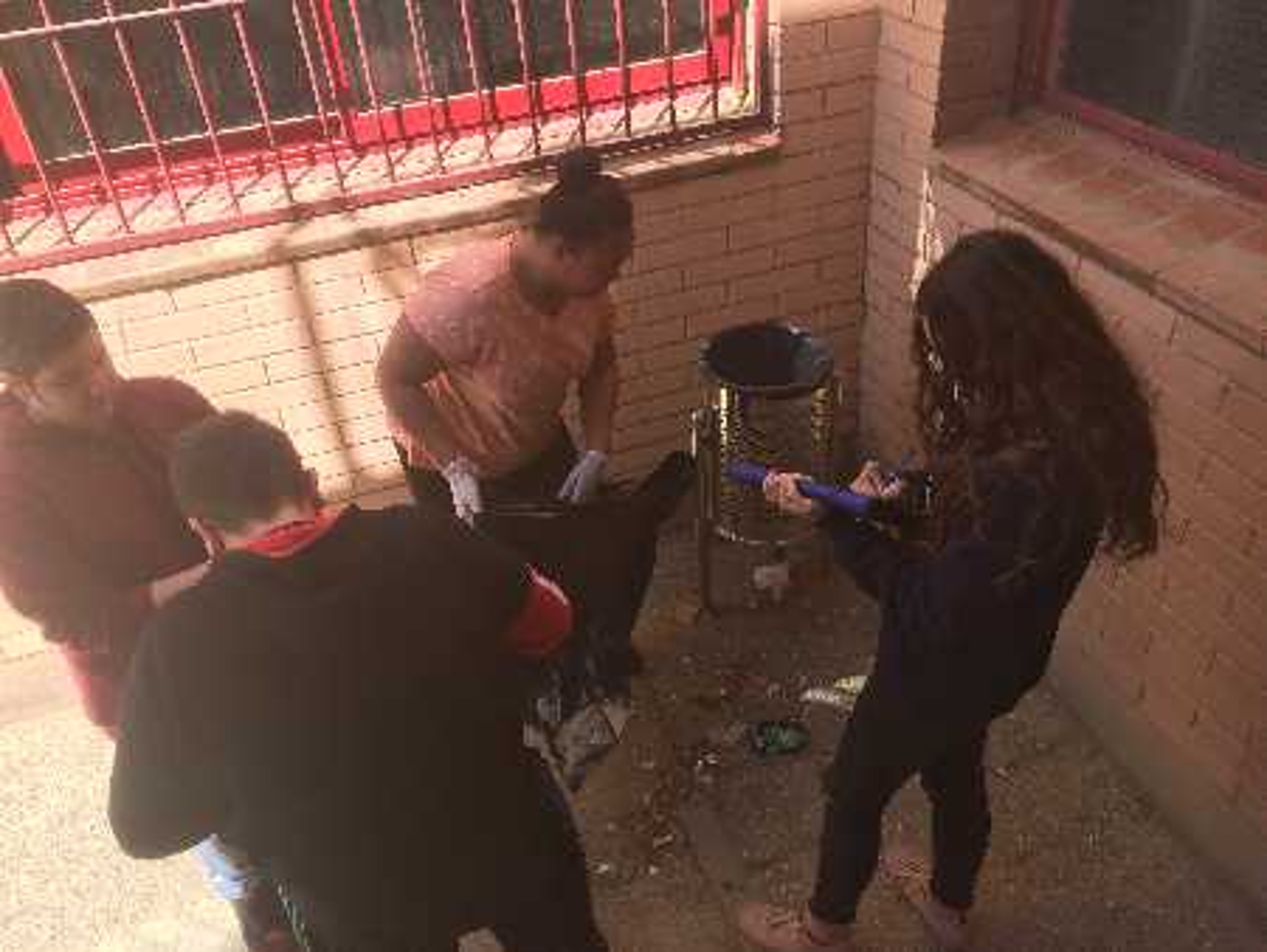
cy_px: 476
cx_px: 634
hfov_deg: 61.6
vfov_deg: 48.3
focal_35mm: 29
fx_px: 1062
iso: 32
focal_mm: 4.15
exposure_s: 1/651
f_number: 2.2
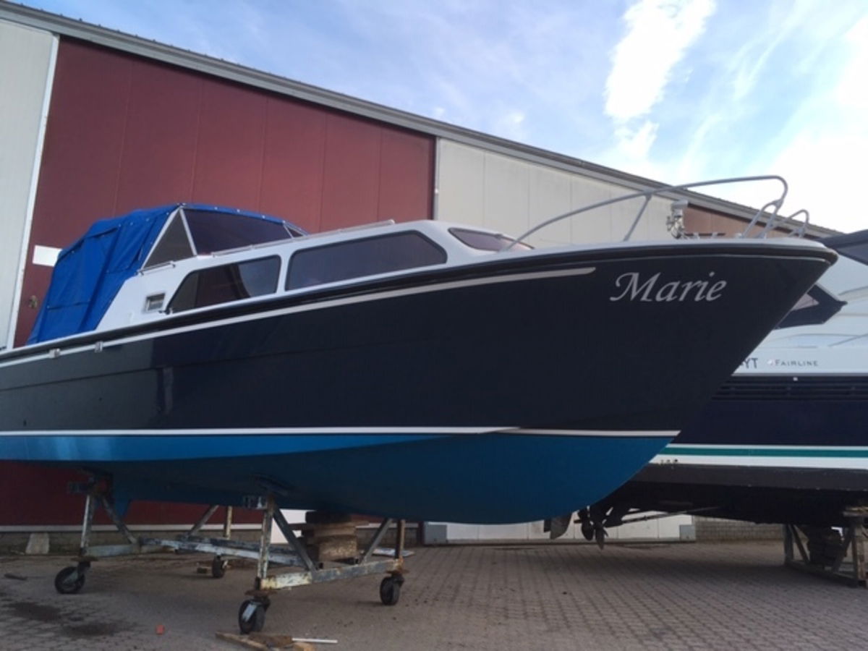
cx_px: 434
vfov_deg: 48.2
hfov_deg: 61.7
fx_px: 727
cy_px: 326
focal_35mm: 29
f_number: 2.2
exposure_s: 1/180
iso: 25
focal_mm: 4.15
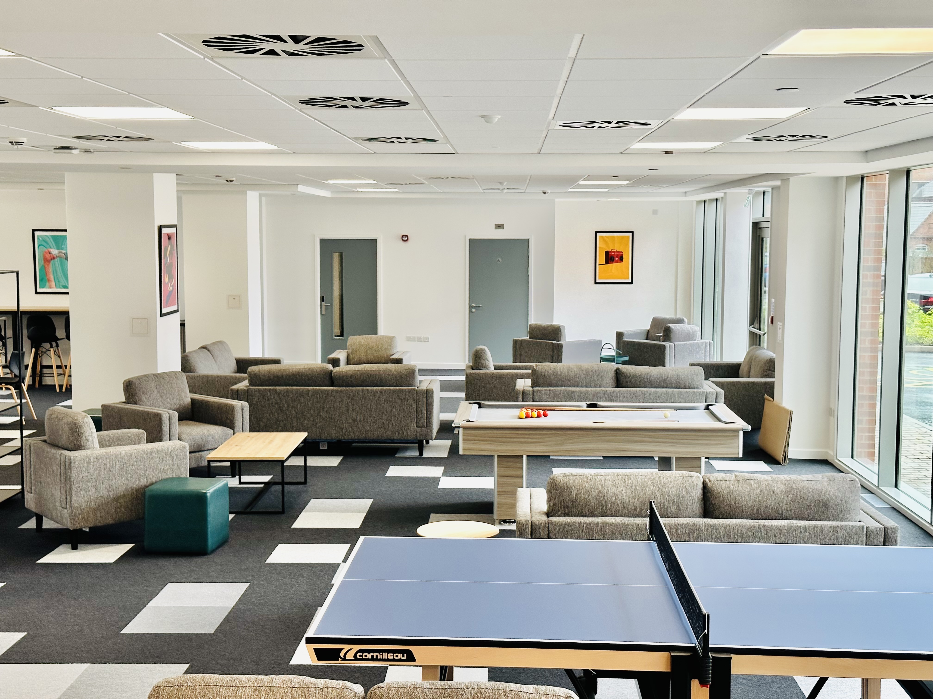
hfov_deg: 39.7
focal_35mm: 48
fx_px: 1294
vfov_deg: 30.3
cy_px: 350
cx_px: 466
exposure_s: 1/160
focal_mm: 6.86
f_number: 1.78
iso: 50
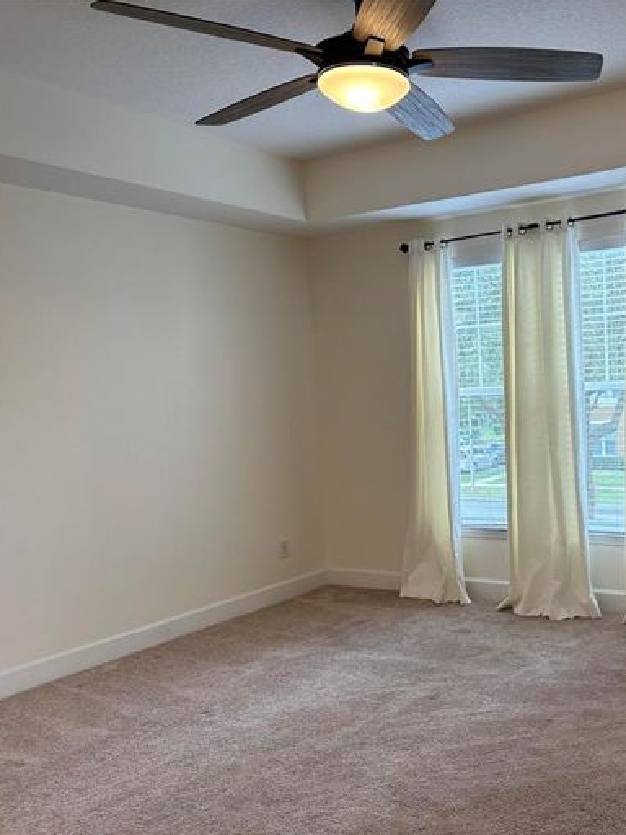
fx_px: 796
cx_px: 537
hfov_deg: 40.4
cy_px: 426
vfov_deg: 55.3
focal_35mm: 33
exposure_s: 1/120
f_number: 1.78
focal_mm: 6.86
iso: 100
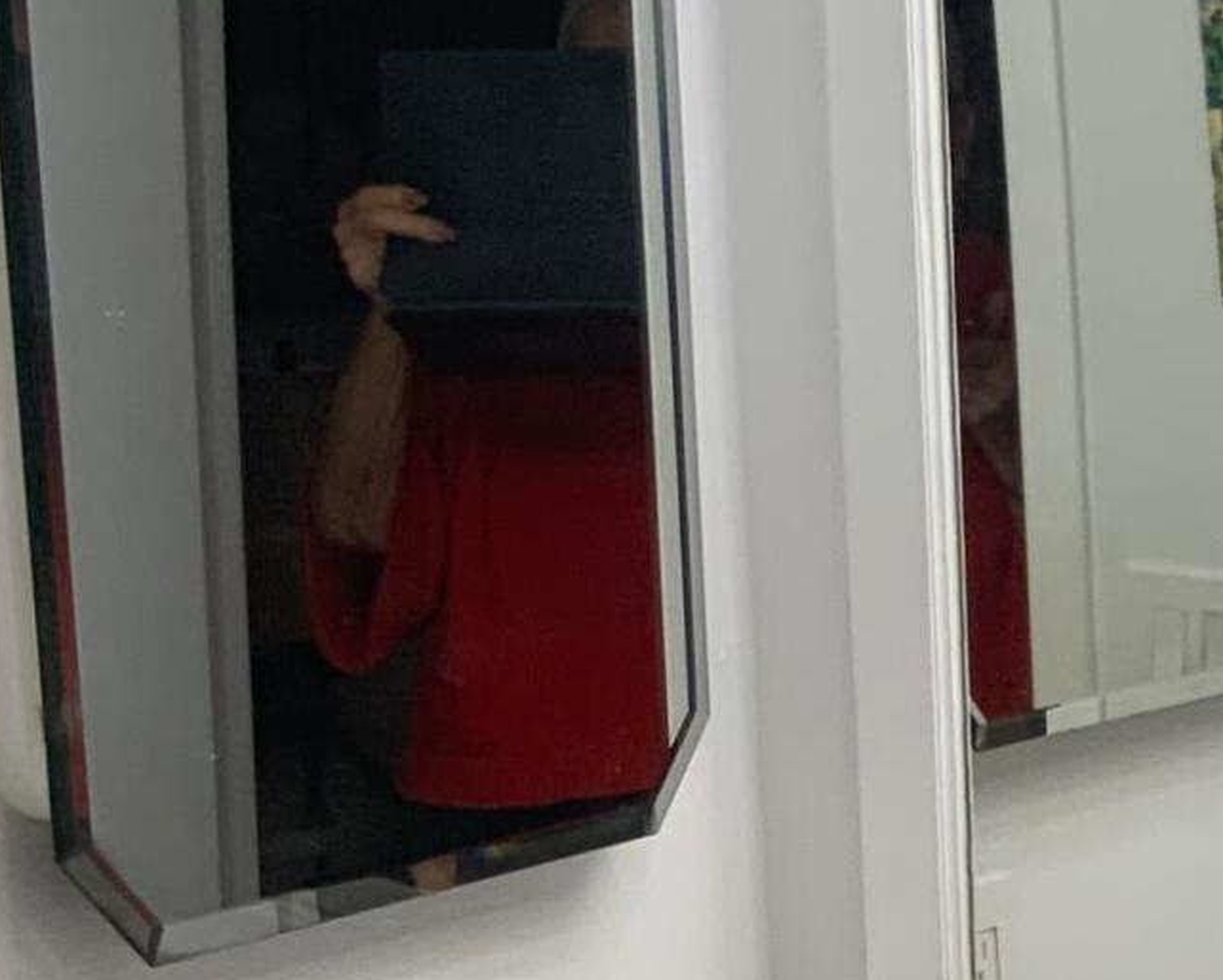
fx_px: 4598
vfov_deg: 11.9
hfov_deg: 14.3
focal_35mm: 127
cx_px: 1774
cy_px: 1157
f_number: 1.8
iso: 25
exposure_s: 1/120
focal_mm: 3
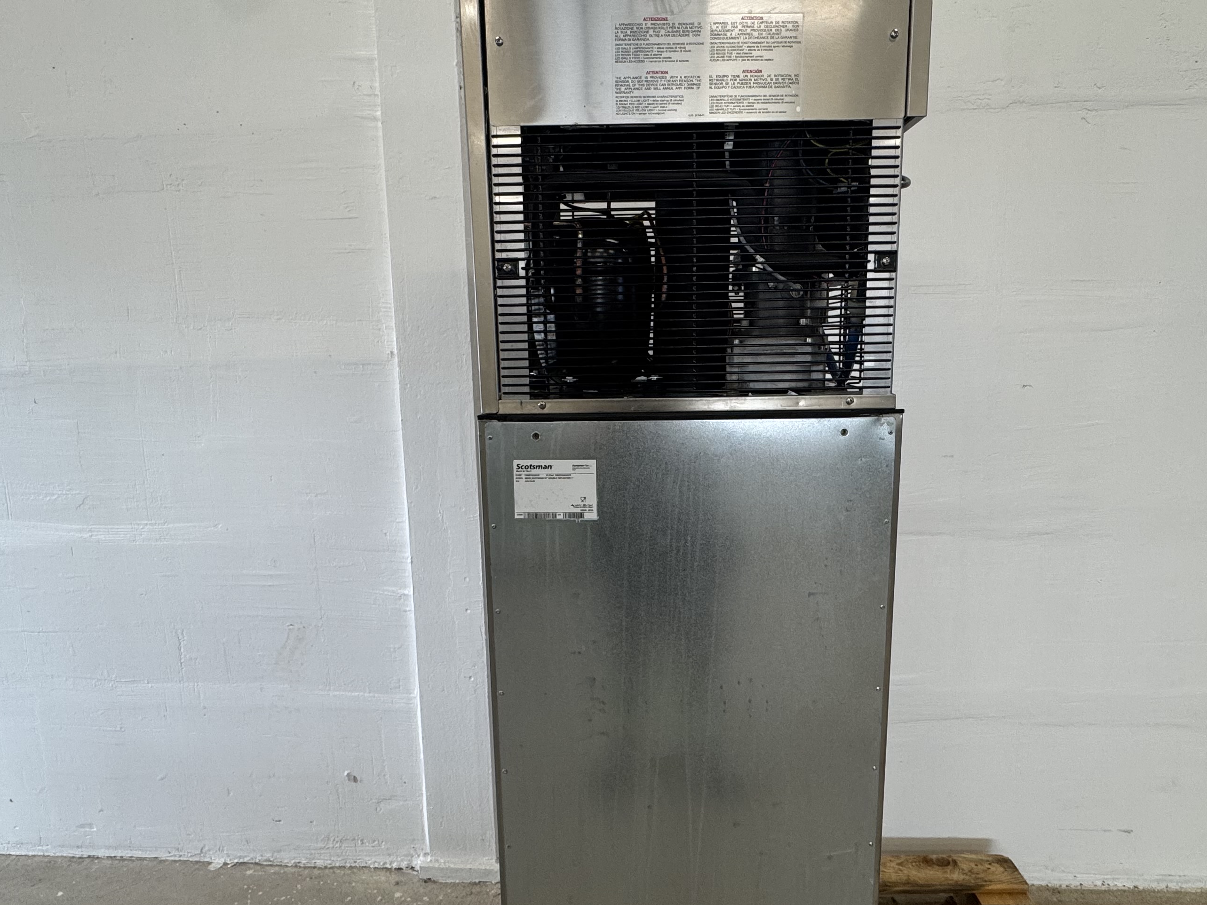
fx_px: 767
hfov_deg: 76.4
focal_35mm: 22
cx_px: 623
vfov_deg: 61.1
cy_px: 470
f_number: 2.2
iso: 100
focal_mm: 2.22
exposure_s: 1/100
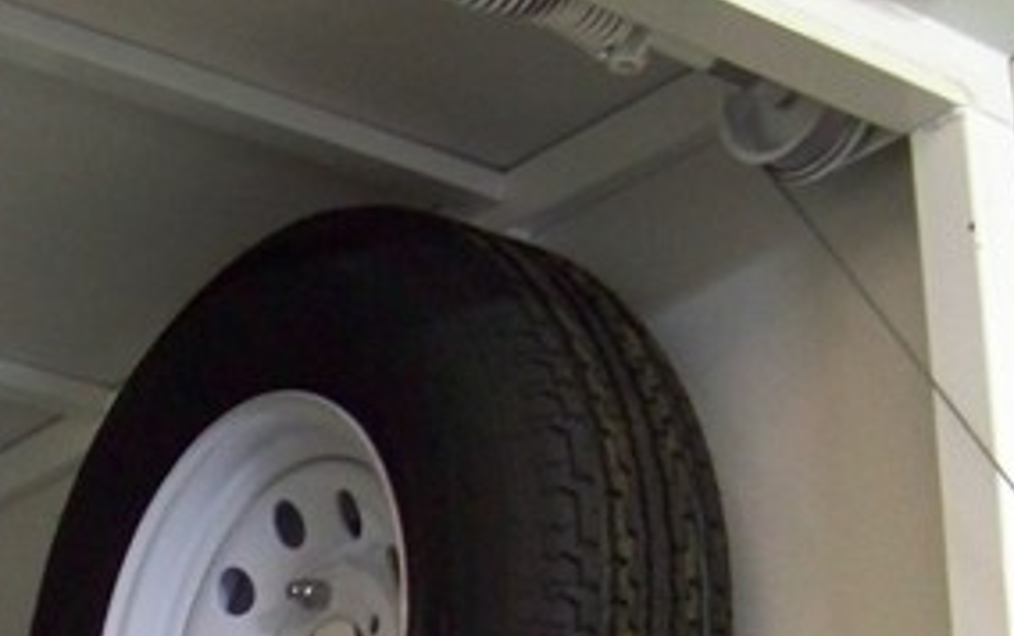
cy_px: 766
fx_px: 2600
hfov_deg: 21.9
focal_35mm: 94
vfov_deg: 13.5
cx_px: 282
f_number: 2.8
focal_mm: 5.85
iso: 384
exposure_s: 1/30
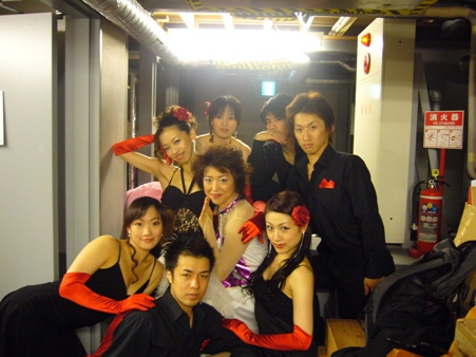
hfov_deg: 52.6
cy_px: 178
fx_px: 481
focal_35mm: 35
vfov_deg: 40.7
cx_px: 238
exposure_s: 1/8
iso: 200
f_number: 2.8
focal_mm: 5.8
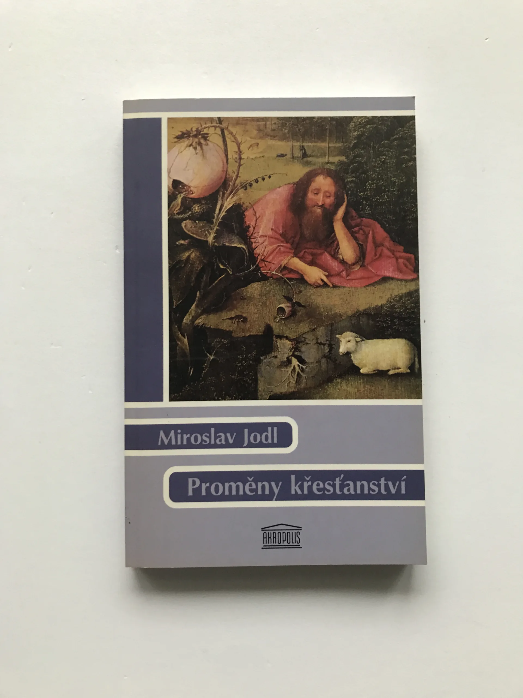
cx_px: 262
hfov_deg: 49.7
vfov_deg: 63.4
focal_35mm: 28
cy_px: 349
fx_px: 564
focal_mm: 3.99
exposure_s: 1/17
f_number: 1.8
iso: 40
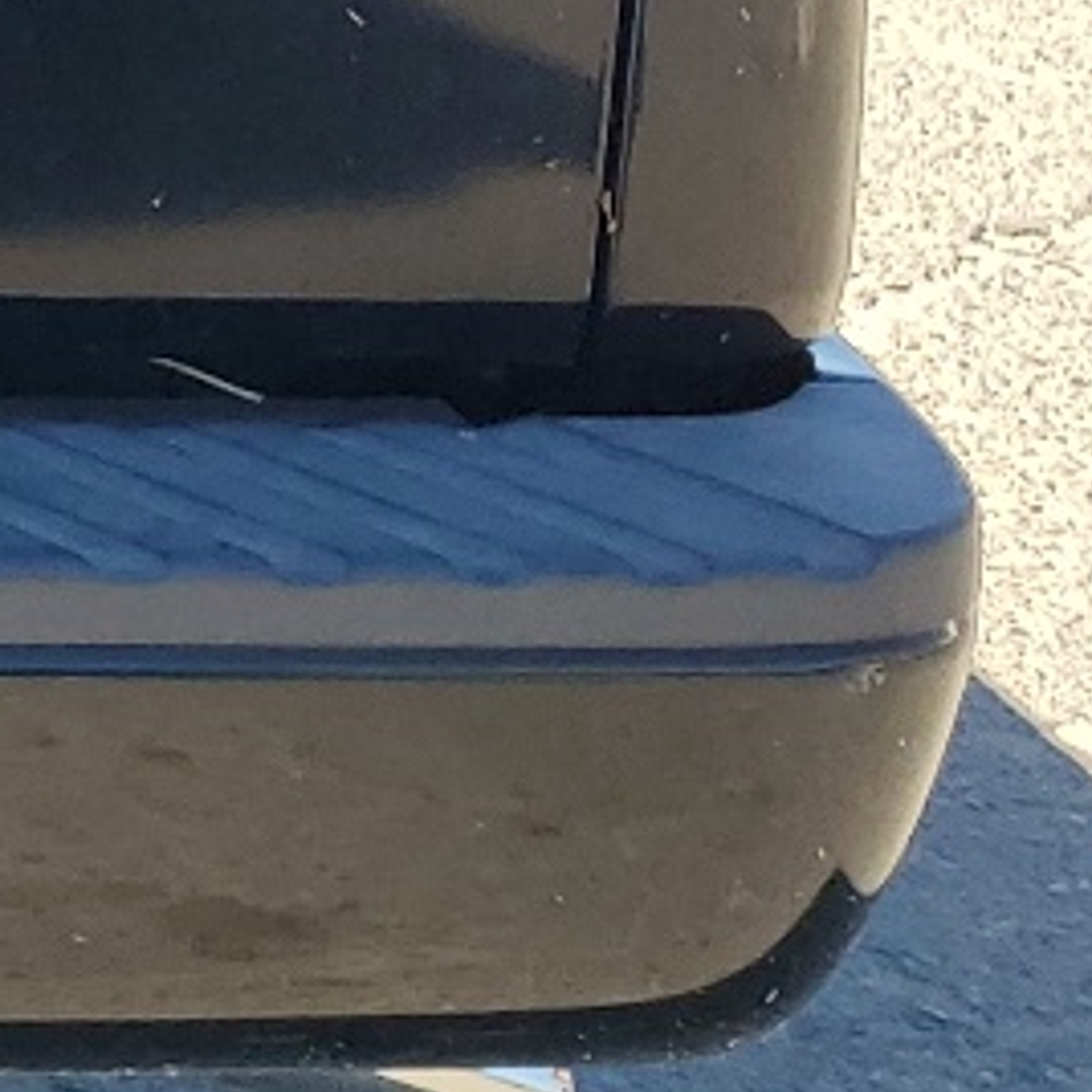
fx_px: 4890
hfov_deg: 10.4
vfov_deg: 12.1
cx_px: -1781
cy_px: -603
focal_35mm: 137
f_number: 1.5
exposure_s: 1/909
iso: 50
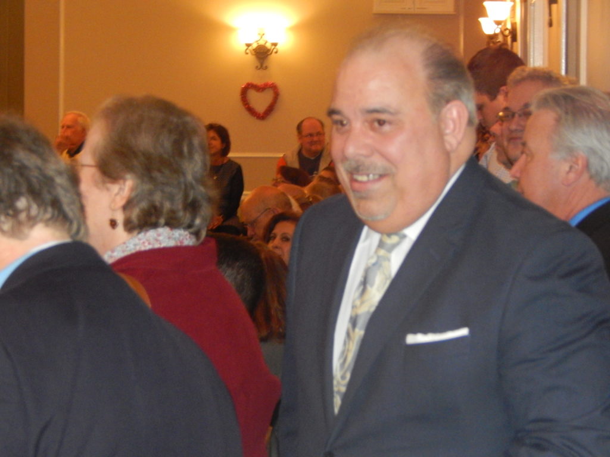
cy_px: 228
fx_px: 2502
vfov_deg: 10.4
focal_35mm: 142
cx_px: 305
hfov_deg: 13.9
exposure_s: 1/30
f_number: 4.9
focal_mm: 25.3
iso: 900
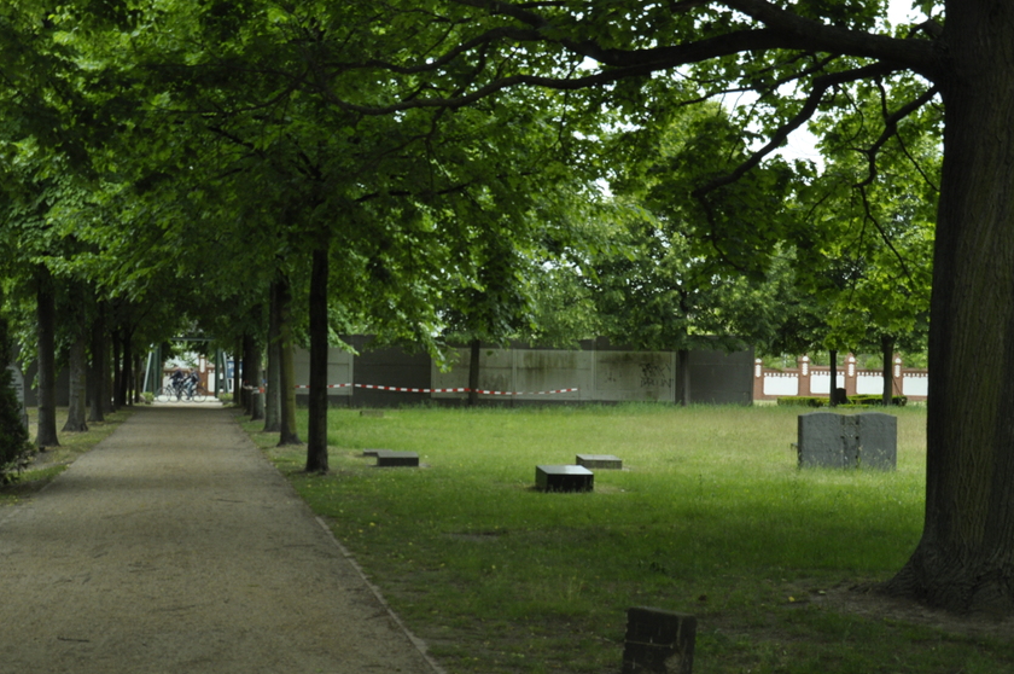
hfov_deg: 39.5
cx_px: 412
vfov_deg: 26.9
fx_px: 1407
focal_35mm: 50
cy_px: 366
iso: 640
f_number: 8
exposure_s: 1/200
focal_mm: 28
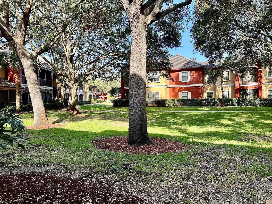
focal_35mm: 24
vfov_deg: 56.8
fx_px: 189
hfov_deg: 71.6
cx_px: 136
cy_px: 102
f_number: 1.78
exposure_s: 1/685
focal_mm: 6.86
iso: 80
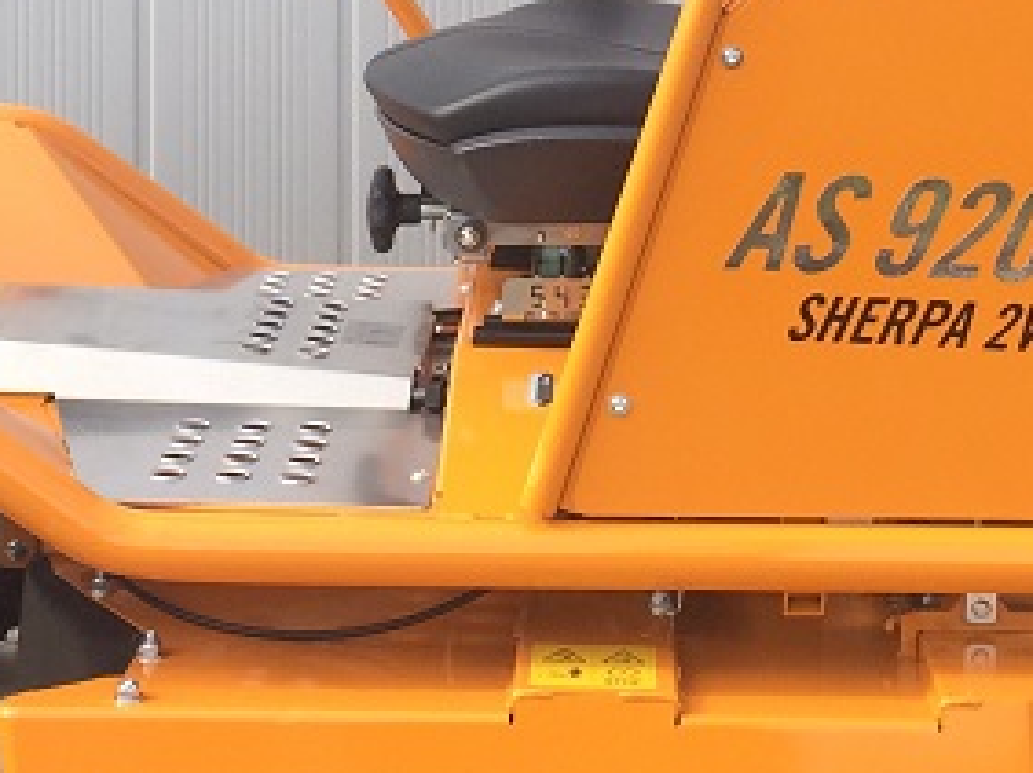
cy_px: -201
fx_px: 3071
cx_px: 685
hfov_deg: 19.0
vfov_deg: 13.8
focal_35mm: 103
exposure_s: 1/760
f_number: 2.2
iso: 32
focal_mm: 4.15
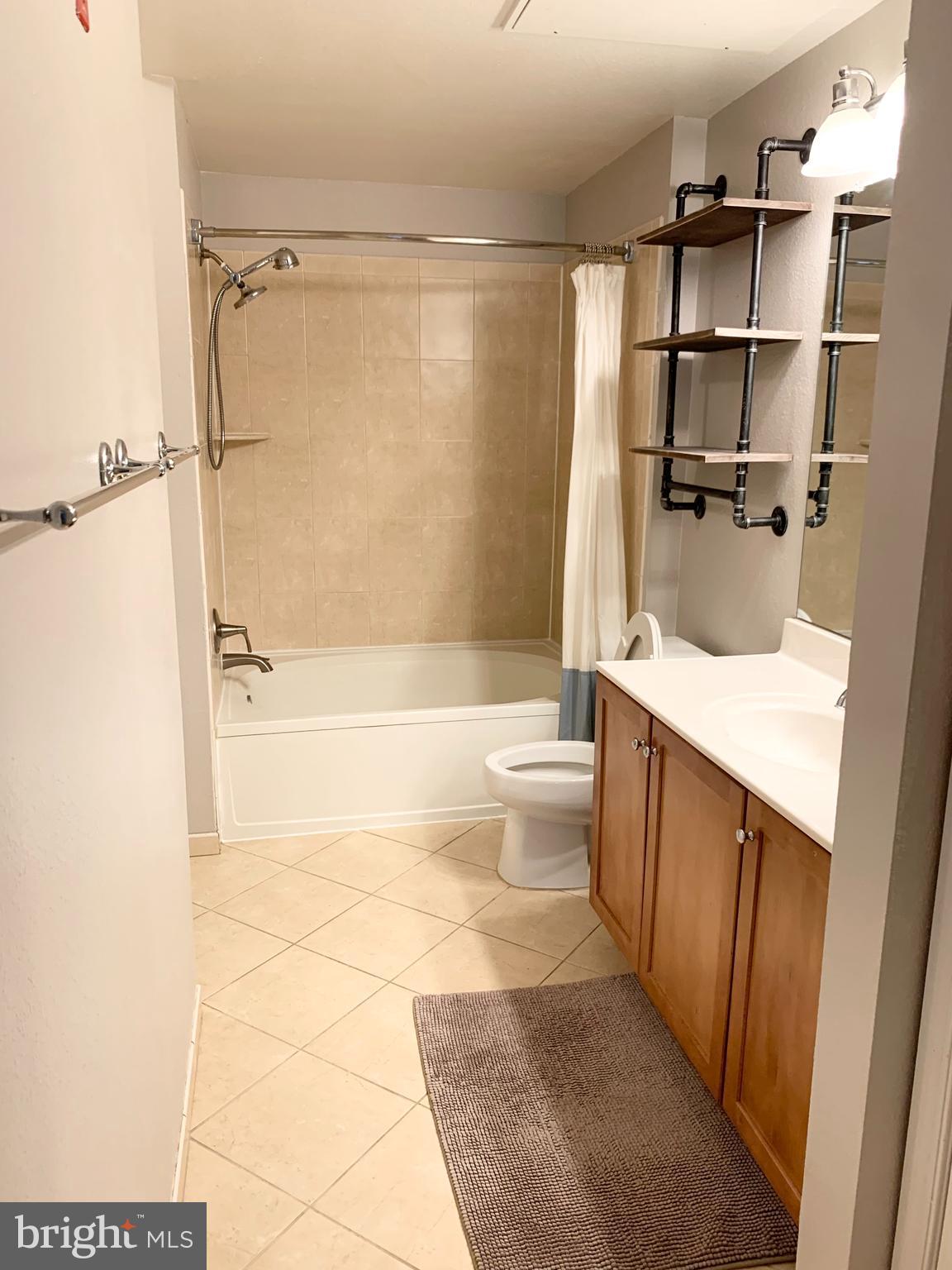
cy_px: 635
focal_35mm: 26
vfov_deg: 67.3
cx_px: 476
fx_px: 953
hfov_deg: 53.1
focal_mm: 4.25
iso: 80
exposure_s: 1/60
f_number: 1.8
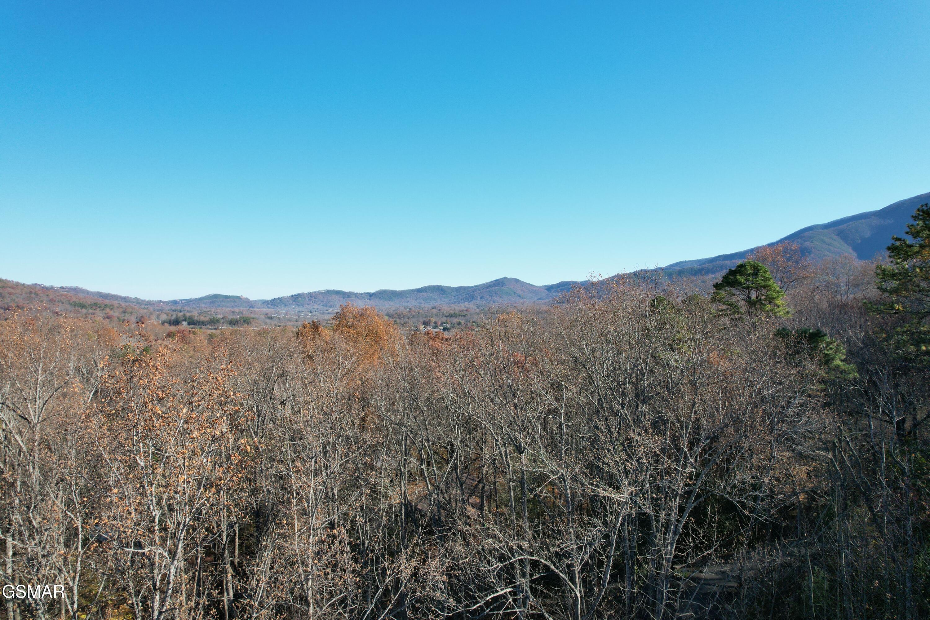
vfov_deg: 57.2
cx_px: 465
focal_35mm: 22
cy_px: 310
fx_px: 568
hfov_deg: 78.6
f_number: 2.8
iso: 140
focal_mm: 8.38
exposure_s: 1/1600
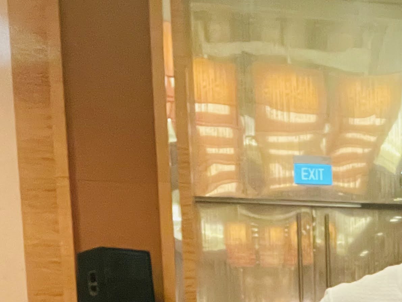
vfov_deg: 16.7
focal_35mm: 78
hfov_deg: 22.8
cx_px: 497
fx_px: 906
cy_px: 490
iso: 640
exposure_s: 1/20
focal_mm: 2.71
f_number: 2.2
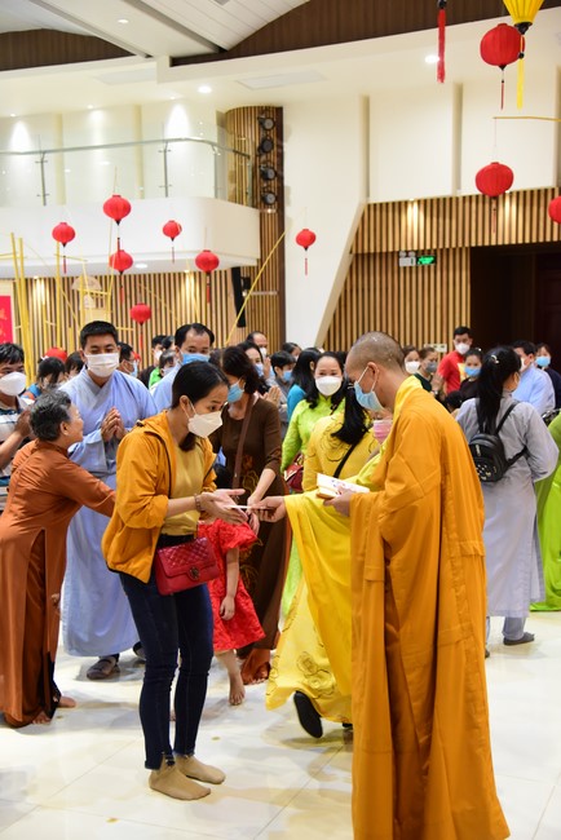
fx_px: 1074
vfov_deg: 42.7
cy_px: 420
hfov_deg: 29.3
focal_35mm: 46
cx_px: 280
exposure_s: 1/125
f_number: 4
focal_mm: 46
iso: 3200
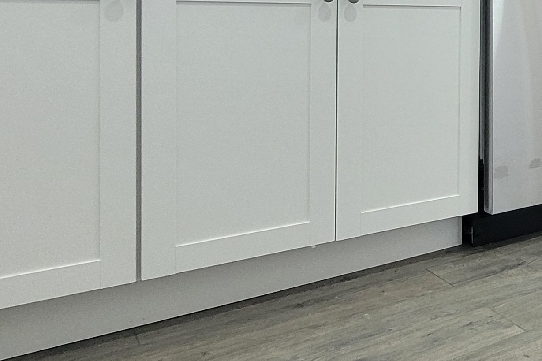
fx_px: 662
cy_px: 37
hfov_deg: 36.7
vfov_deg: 29.3
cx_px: 612
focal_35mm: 44
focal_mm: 1.74
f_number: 2.2
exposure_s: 1/60
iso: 320
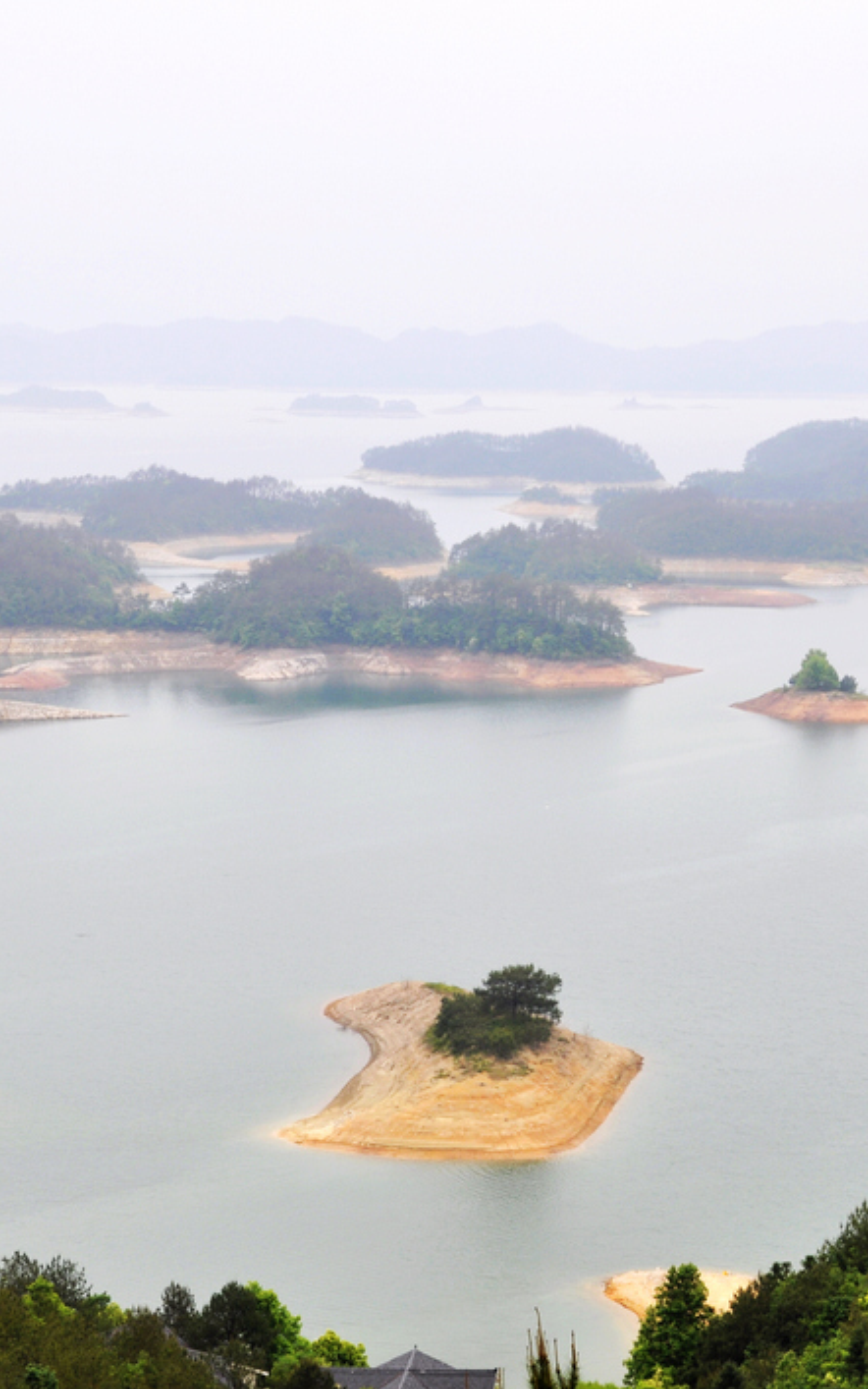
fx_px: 3330
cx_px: 687
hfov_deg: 14.8
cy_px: 694
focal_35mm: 88
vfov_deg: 23.6
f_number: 13
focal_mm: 38
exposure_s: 1/60
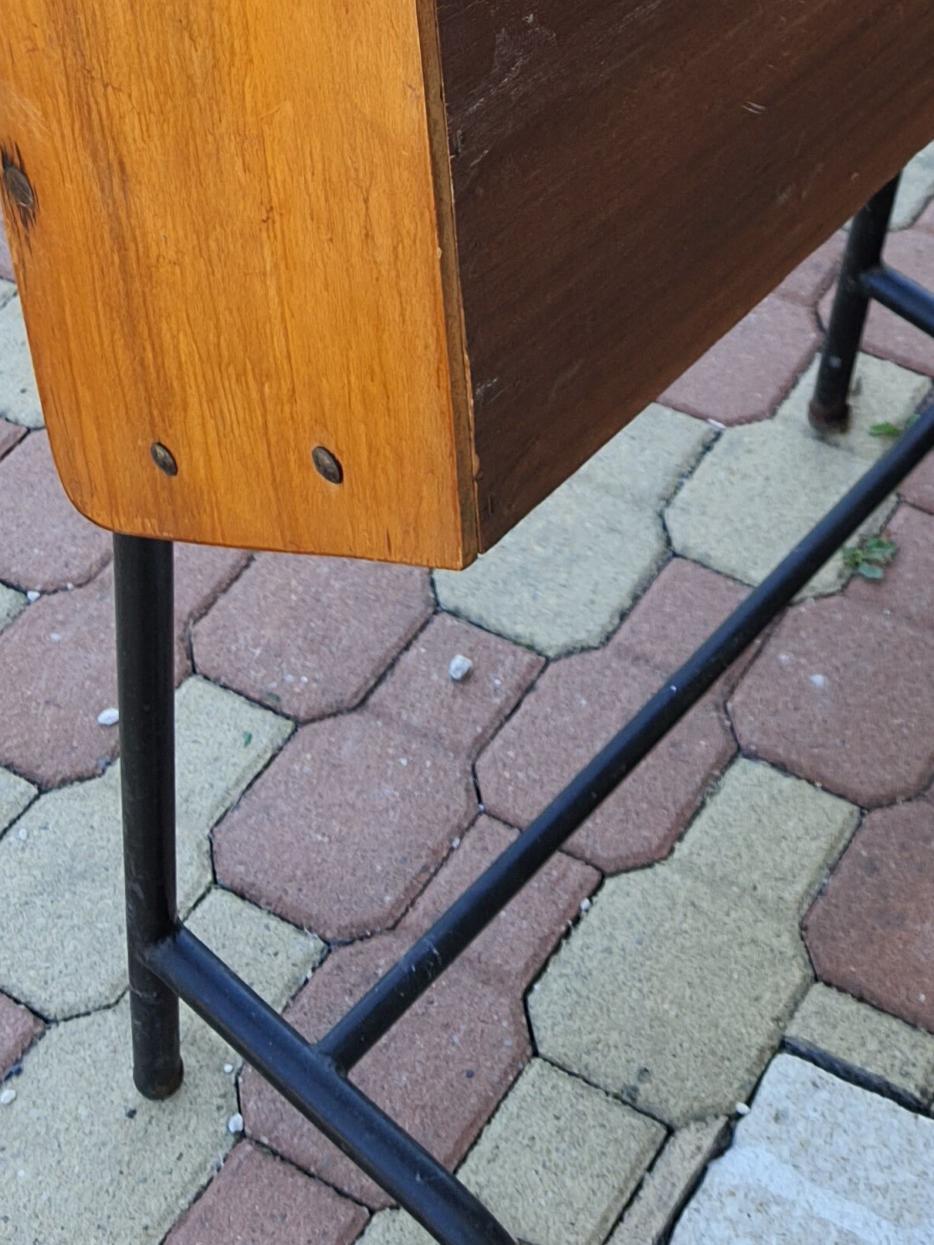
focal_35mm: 65
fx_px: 2338
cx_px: 631
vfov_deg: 27.2
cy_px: -138
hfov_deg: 22.5
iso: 50
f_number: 1.7
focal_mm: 4.32
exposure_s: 1/217
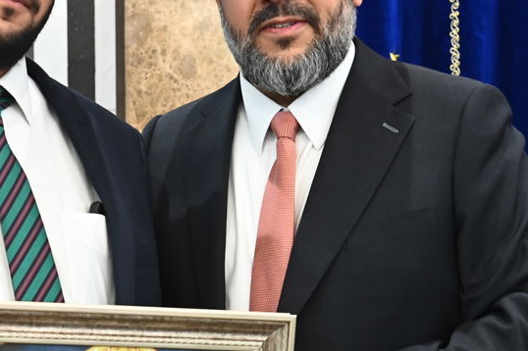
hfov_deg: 16.3
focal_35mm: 125
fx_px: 1832
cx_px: 149
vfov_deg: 11.0
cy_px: 200
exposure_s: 1/160
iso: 1600
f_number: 4
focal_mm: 48
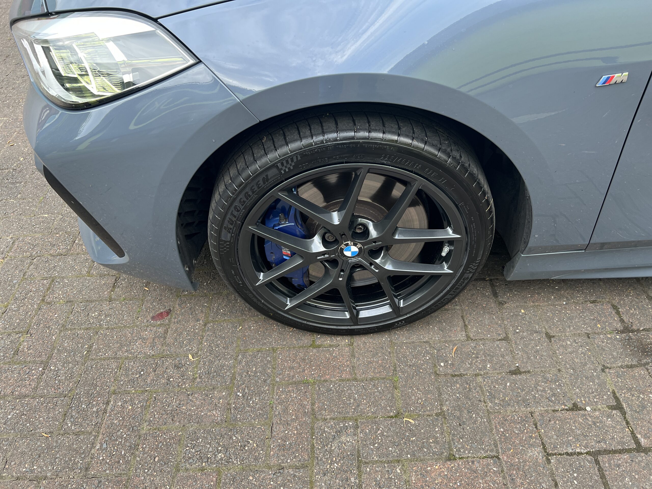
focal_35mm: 26
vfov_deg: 53.1
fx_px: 490
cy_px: 244
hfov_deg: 67.3
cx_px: 326
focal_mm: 5.7
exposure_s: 1/121
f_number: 1.5
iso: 125
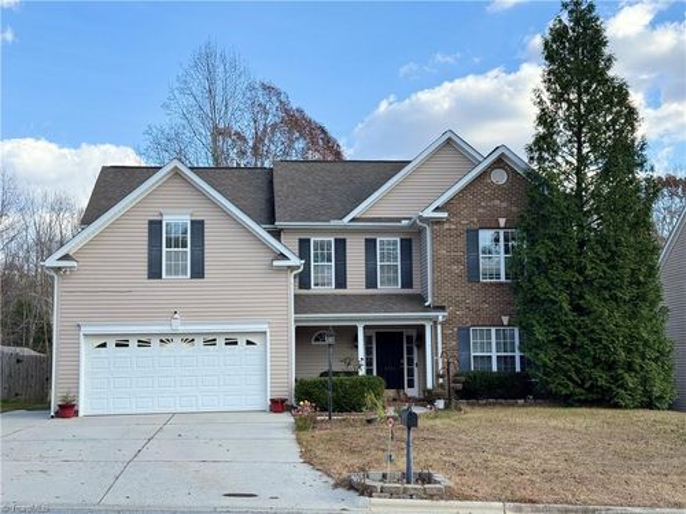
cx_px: 343
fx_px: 951
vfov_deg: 30.3
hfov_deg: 39.7
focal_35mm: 48
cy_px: 257
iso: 64
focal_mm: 6.76
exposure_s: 1/1984
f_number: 1.78
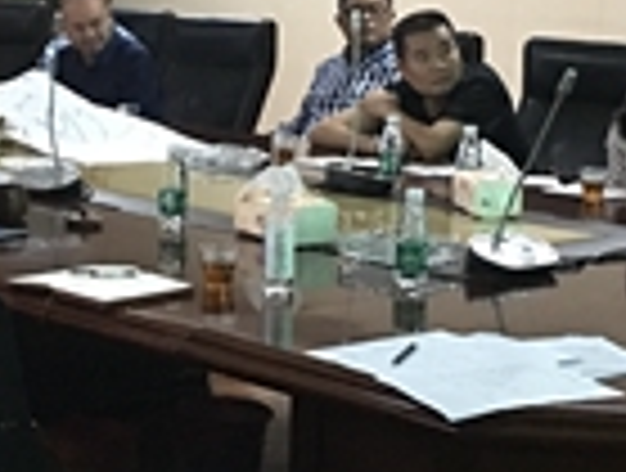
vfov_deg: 14.3
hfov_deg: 18.8
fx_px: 1886
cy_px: 133
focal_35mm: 104
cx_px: 203
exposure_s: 1/8
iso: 160
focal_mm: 4.15
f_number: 2.2
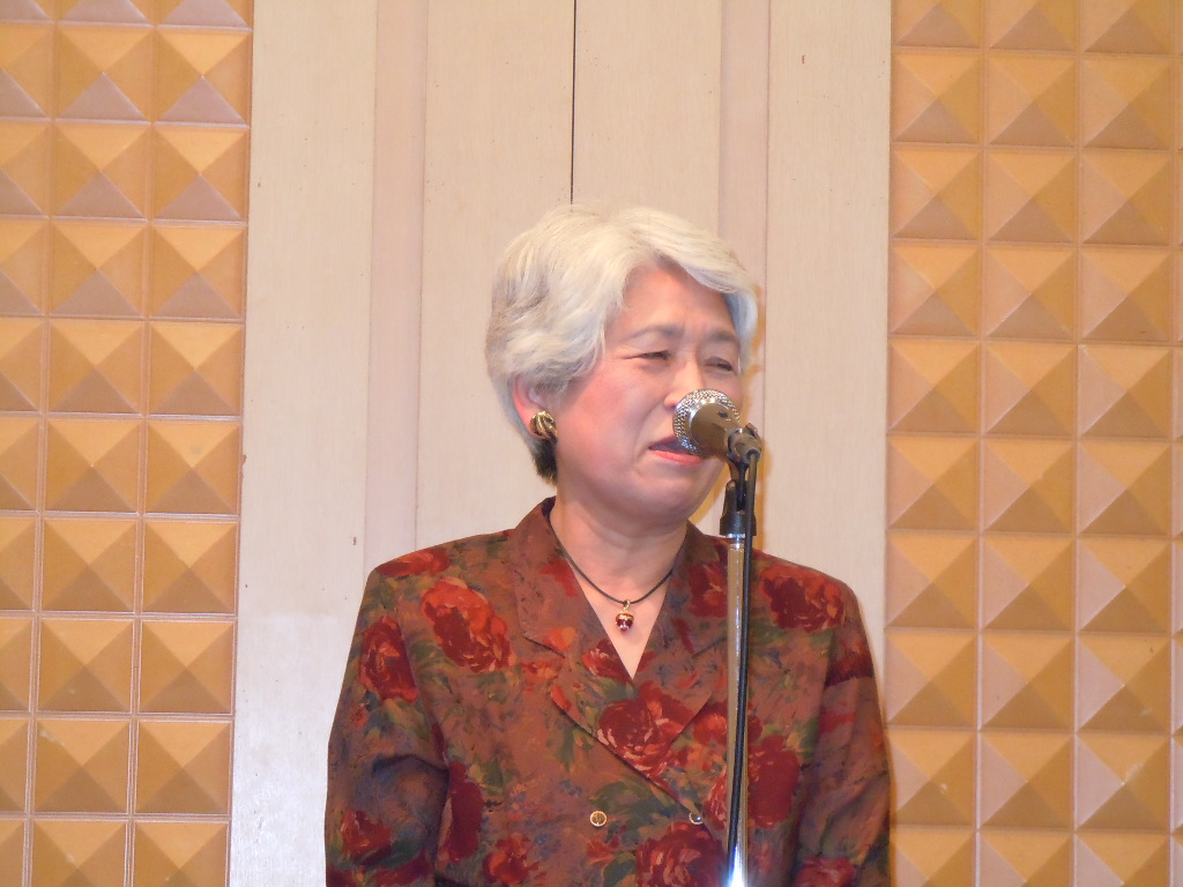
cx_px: 592
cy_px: 444
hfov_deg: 14.8
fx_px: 4545
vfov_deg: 11.1
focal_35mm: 133
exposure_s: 1/60
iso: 1000
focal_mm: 24
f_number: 4.6
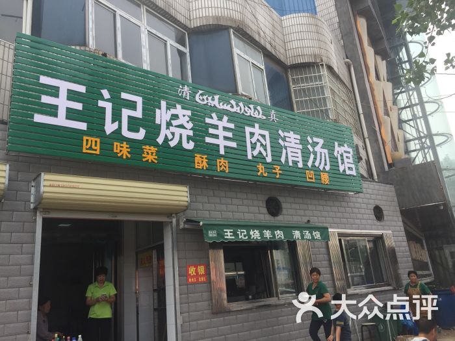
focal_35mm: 29
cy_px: 170
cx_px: 228
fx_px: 381
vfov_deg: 48.2
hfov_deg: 61.7
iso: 32
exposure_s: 1/791
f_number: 2.2
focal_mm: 4.15
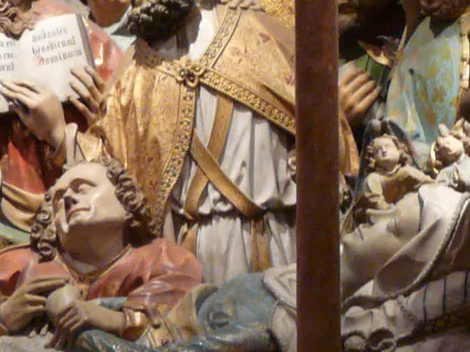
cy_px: -23
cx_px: 137
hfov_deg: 9.4
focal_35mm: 211
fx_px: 2862
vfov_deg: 7.0
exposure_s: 1/8
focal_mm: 9.2
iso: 200
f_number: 3.2
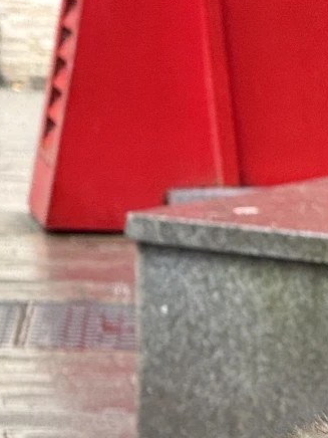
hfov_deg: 3.7
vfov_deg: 5.0
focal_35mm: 396
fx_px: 5003
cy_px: 711
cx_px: 398
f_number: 2.8
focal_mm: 15.66
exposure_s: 1/60
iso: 500
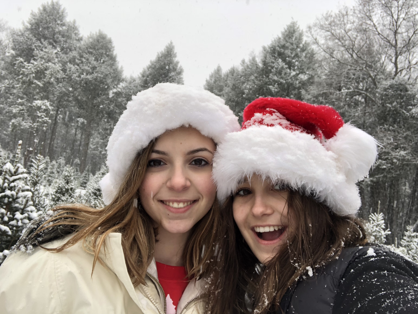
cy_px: 157
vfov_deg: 44.2
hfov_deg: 56.8
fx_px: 387
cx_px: 209
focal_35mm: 32
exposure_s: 1/120
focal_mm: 2.87
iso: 32
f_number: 2.2
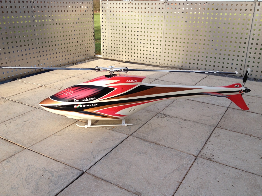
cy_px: 98
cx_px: 131
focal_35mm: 35
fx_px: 265
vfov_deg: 40.7
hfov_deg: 52.6
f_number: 2.4
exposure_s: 1/635
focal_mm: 4.28
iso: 64
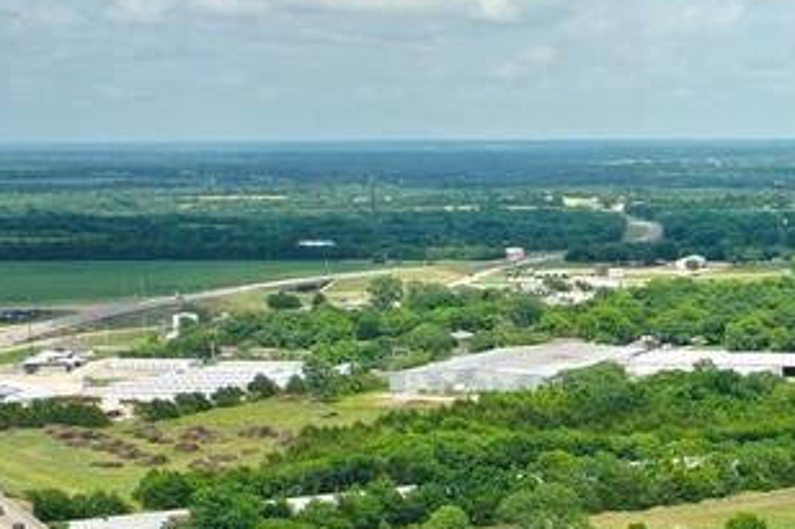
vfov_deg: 14.4
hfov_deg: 19.2
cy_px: 555
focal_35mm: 93
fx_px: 2053
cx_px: 1187
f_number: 3.5
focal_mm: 10.26
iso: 100
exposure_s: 1/200
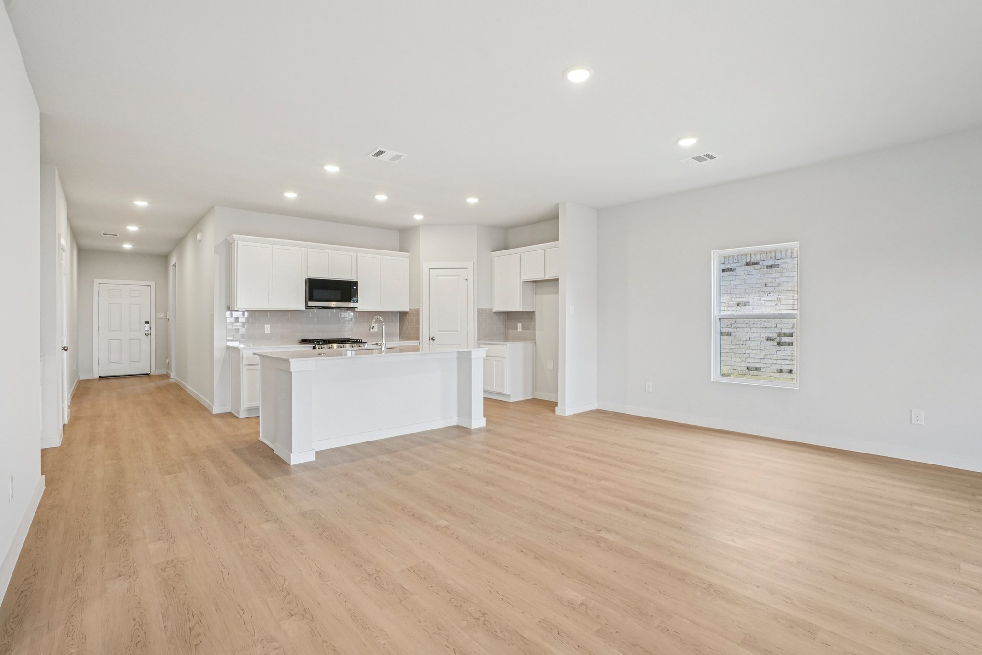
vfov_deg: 77.3
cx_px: 491
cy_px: 328
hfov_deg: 100.4
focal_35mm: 15
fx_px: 409
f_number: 8
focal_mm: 10
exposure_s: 1/40
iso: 400
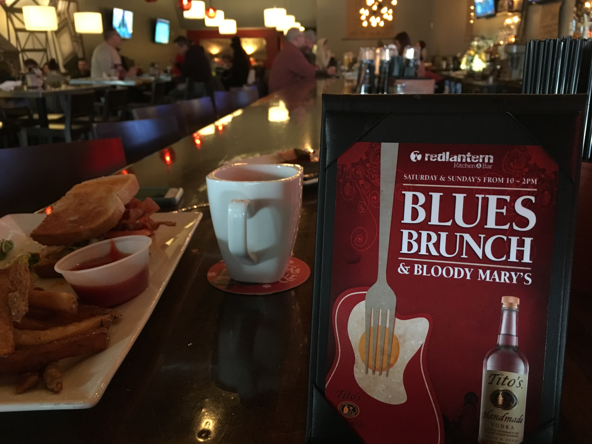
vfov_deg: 48.2
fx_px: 496
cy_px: 222
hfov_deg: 61.7
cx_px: 296
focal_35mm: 29
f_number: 2.2
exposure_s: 1/15
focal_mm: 4.15
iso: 250
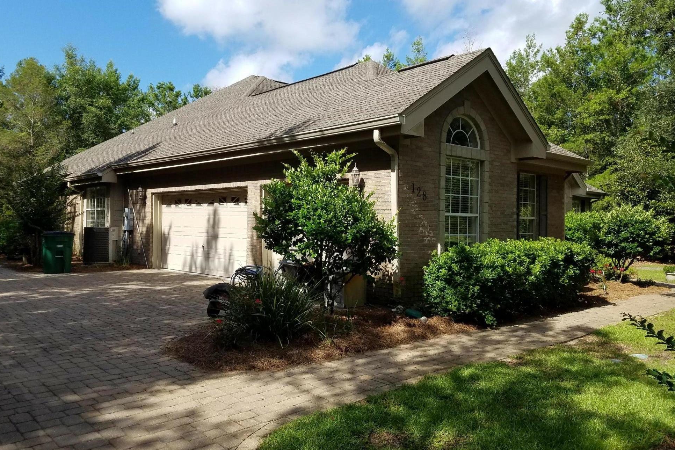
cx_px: 336
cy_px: 223
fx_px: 525
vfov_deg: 46.4
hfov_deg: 65.5
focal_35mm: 28
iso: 50
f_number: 1.7
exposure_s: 1/1888
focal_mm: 4.2
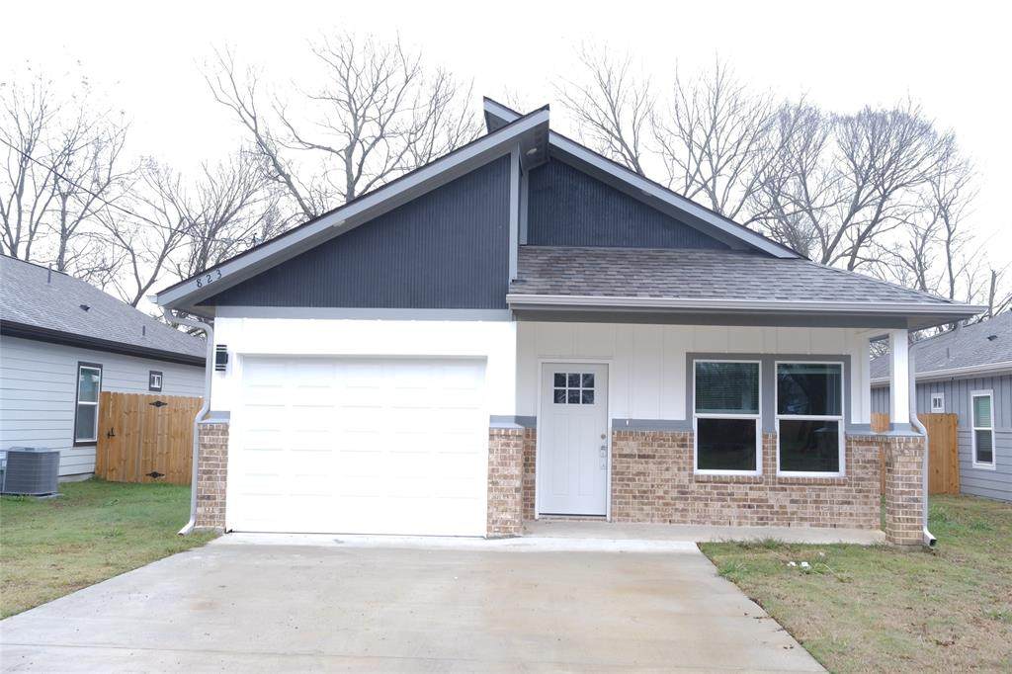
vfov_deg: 37.8
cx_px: 506
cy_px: 337
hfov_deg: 54.4
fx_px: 984
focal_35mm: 35
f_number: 11
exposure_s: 1/4
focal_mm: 23
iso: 80
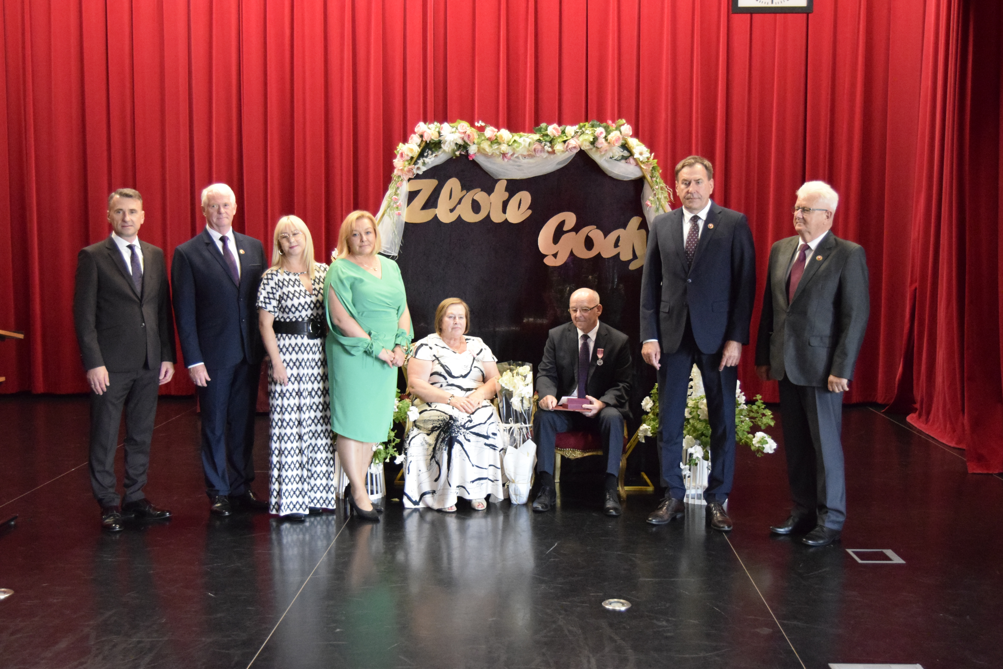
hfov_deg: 49.6
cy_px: 334
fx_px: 1086
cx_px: 502
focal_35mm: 39
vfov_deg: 34.2
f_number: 4
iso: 6400
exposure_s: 1/50
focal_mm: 26
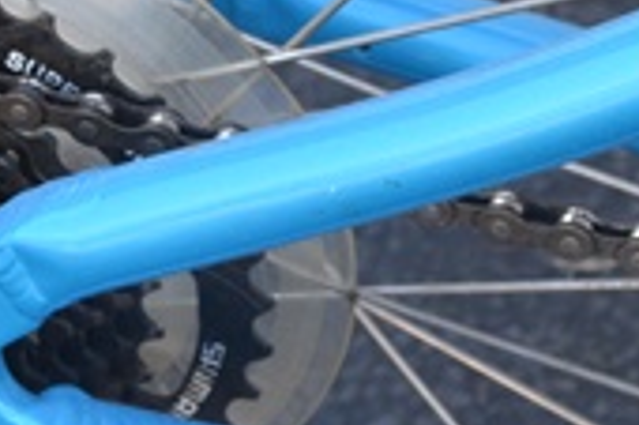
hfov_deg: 12.8
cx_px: 568
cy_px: -173
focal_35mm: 159
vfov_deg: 8.5
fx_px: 2819
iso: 400
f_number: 5.6
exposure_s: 1/125
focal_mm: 20
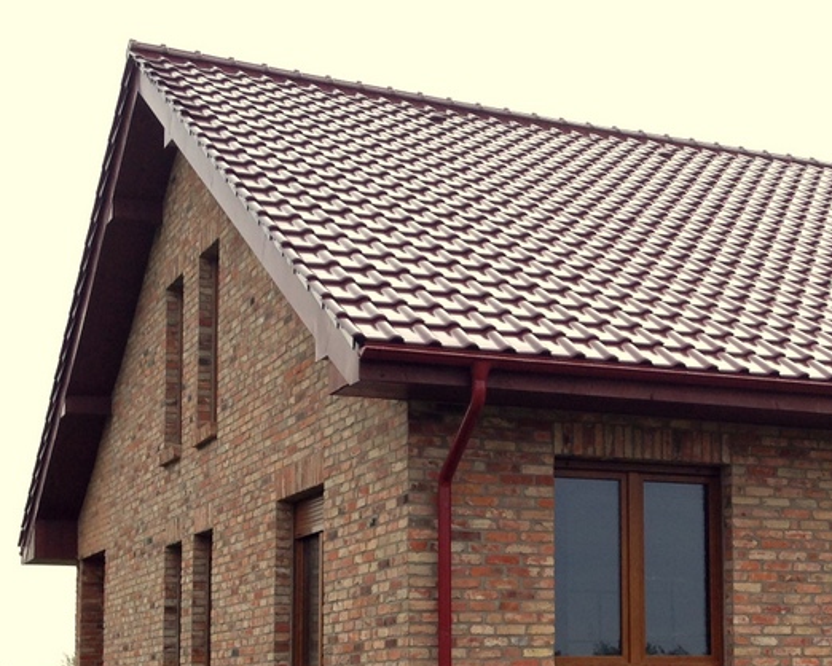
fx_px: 1823
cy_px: 535
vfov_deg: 20.5
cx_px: 740
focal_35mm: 74
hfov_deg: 25.0
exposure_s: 1/502
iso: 50
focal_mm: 4.12
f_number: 2.4
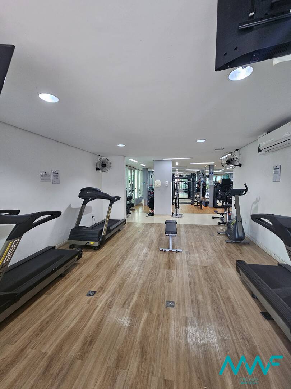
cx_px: 146
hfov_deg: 89.9
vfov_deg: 106.2
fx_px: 146
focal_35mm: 13
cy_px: 194
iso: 320
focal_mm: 2.2
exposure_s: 1/40
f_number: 2.2
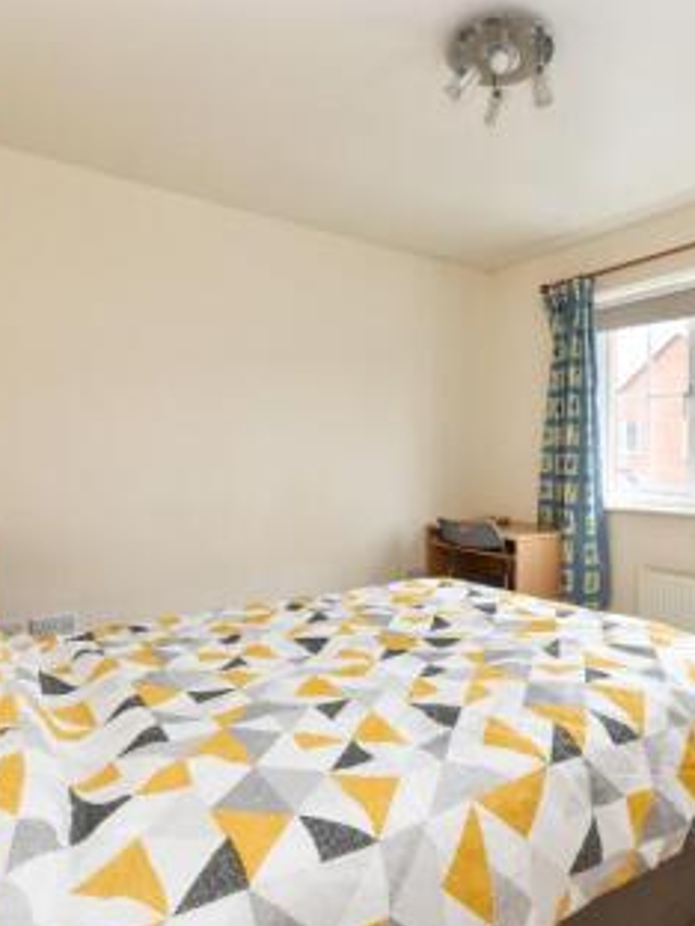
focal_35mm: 22
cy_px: 464
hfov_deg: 60.3
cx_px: 431
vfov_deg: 76.4
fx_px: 589
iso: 200
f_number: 9
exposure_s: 1/20
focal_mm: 10
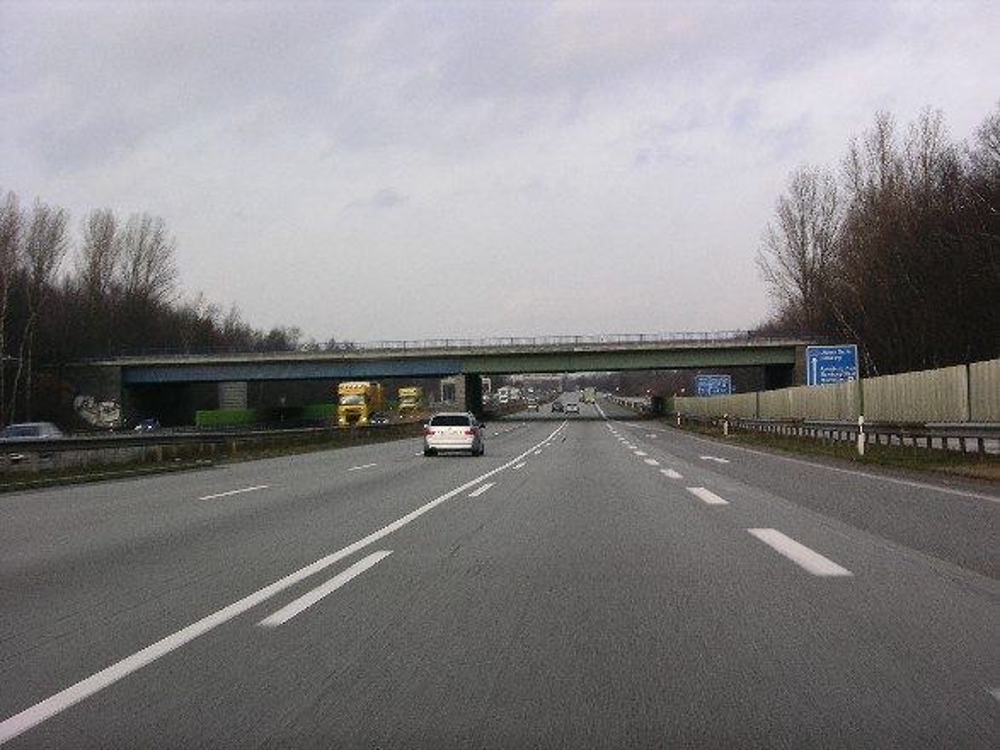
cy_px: 375
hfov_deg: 27.8
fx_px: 2022
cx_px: 500
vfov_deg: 21.0
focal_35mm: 70
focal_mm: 17.8
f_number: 5.9
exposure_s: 1/91.5
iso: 50
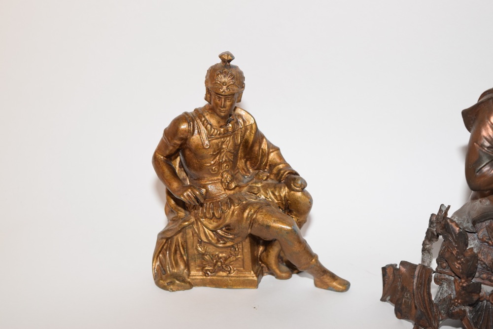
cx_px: 246
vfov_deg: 16.6
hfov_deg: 24.6
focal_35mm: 82
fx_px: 1130
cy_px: 164
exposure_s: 1/60
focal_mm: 55
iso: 500
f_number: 5.6
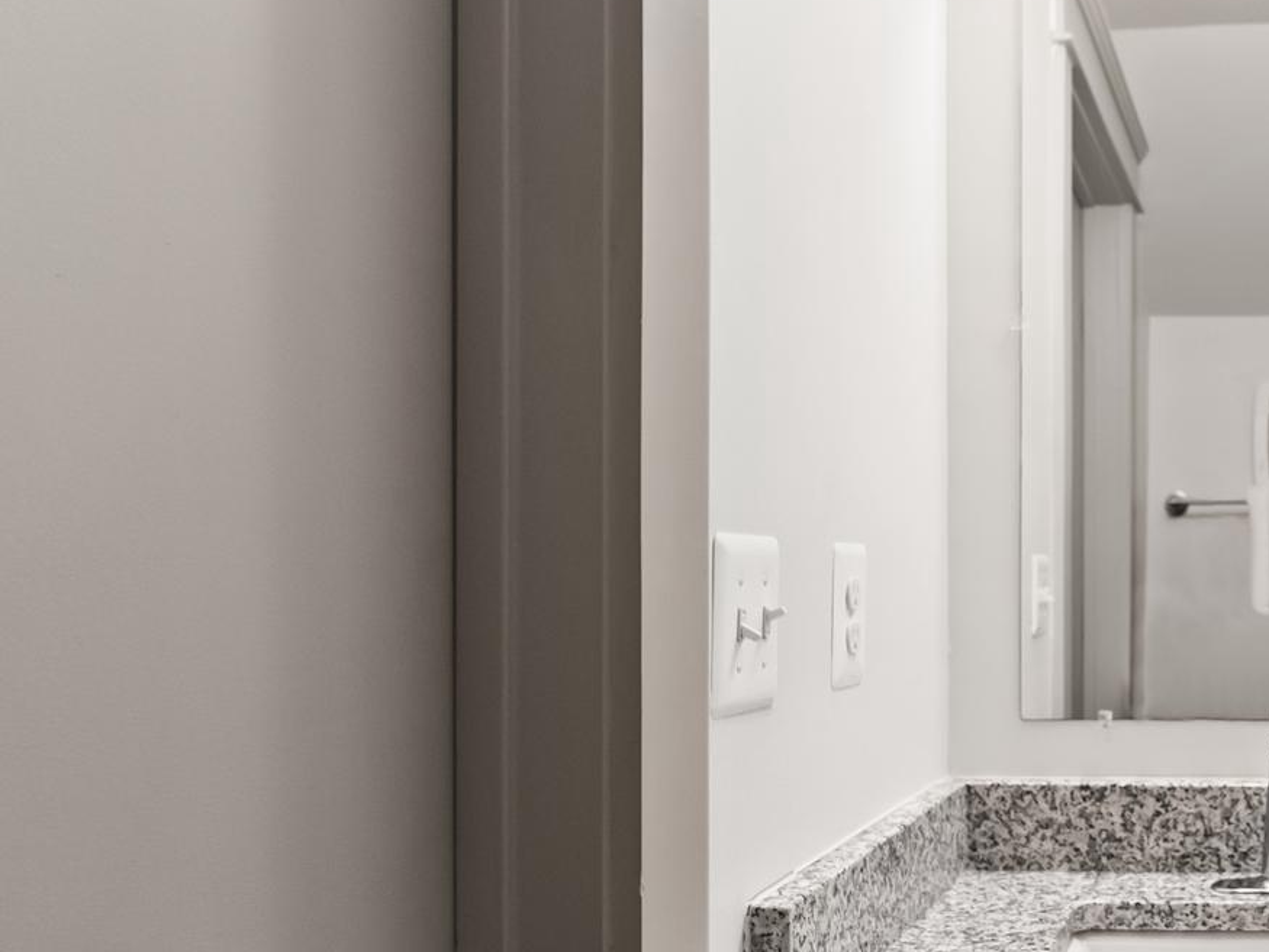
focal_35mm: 36
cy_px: 551
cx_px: 1276
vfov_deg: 39.6
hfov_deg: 43.7
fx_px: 1320
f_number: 4
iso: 2000
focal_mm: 16
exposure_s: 1/25
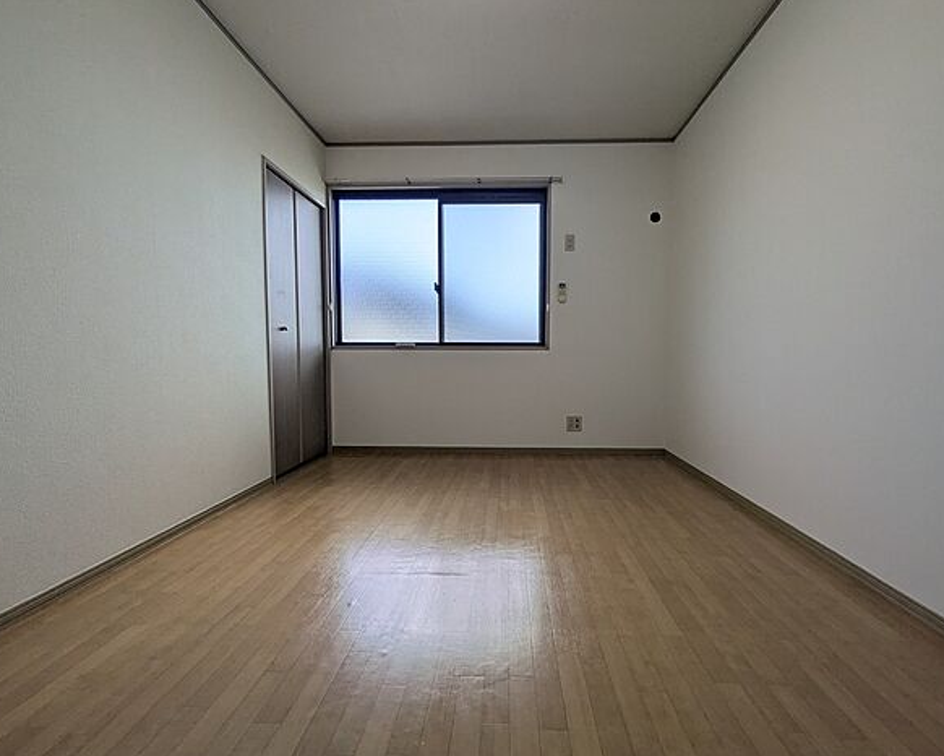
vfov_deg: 84.1
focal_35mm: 15
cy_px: 383
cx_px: 494
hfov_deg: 96.7
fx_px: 419
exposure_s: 1/317
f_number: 2.2
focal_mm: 1.83
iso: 49
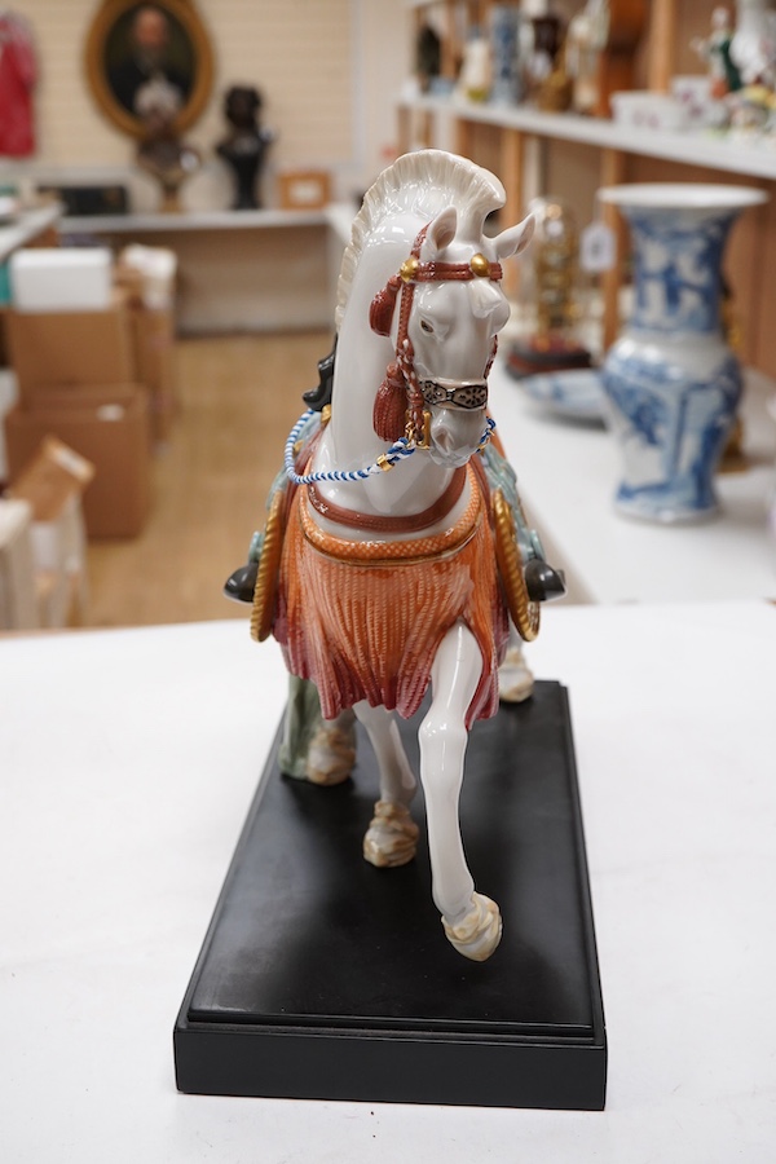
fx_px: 1455
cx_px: 388
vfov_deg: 43.6
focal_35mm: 45
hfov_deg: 29.9
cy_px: 582
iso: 1250
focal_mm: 30
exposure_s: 1/125
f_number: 9
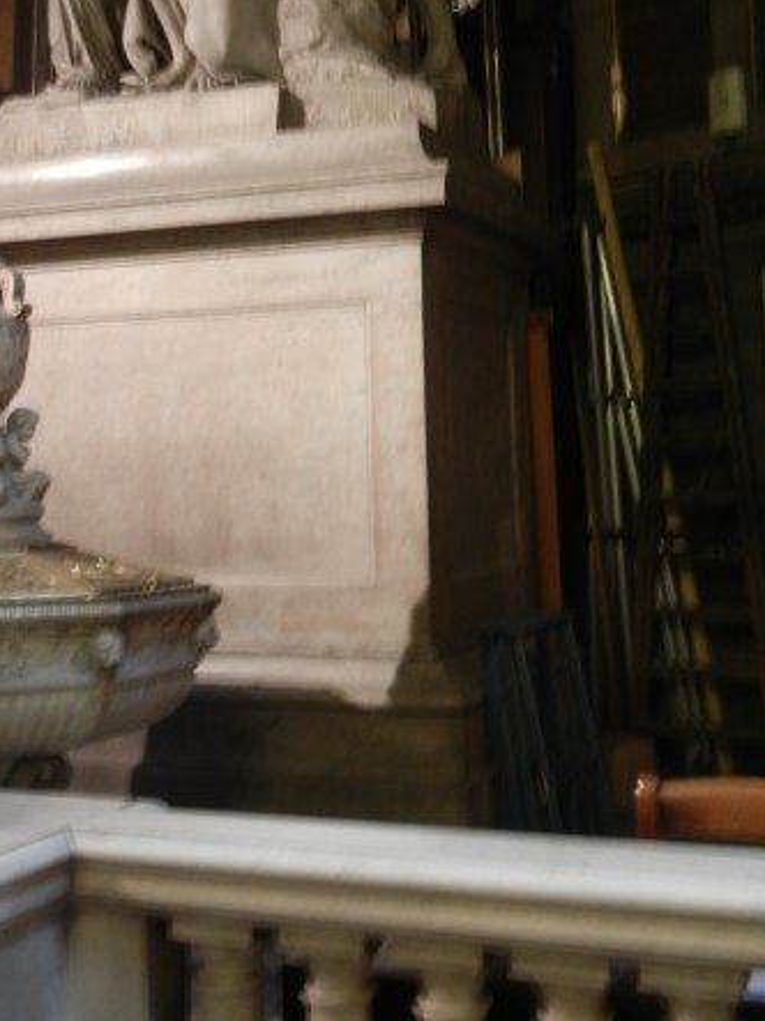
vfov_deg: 35.9
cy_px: 237
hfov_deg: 28.0
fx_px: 1533
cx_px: 362
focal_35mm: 52
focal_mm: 5.4
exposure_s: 1/1.6
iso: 200
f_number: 3.5
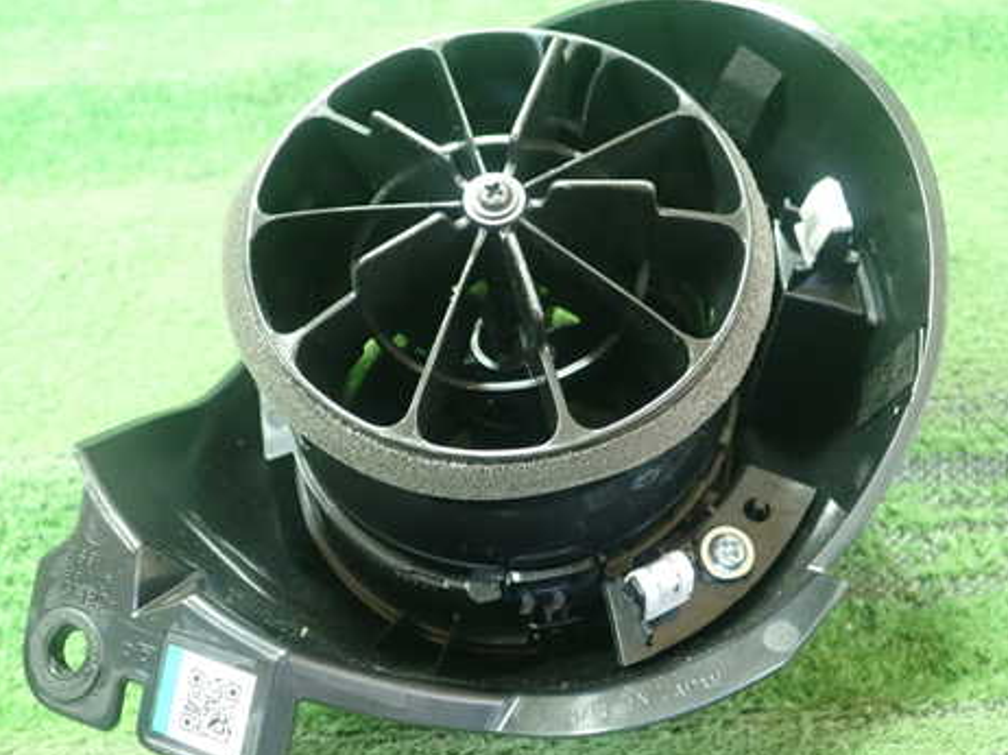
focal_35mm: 39
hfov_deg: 47.9
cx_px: 493
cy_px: 384
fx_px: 1135
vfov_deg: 36.8
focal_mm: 5.5
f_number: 2.3
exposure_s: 1/80
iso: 800
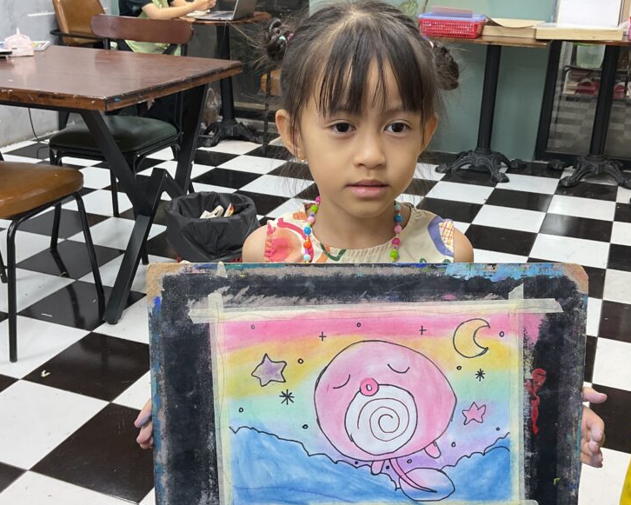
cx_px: 355
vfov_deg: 38.2
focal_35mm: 39
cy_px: 282
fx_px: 728
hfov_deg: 46.7
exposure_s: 1/60
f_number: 1.8
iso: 50
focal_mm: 3
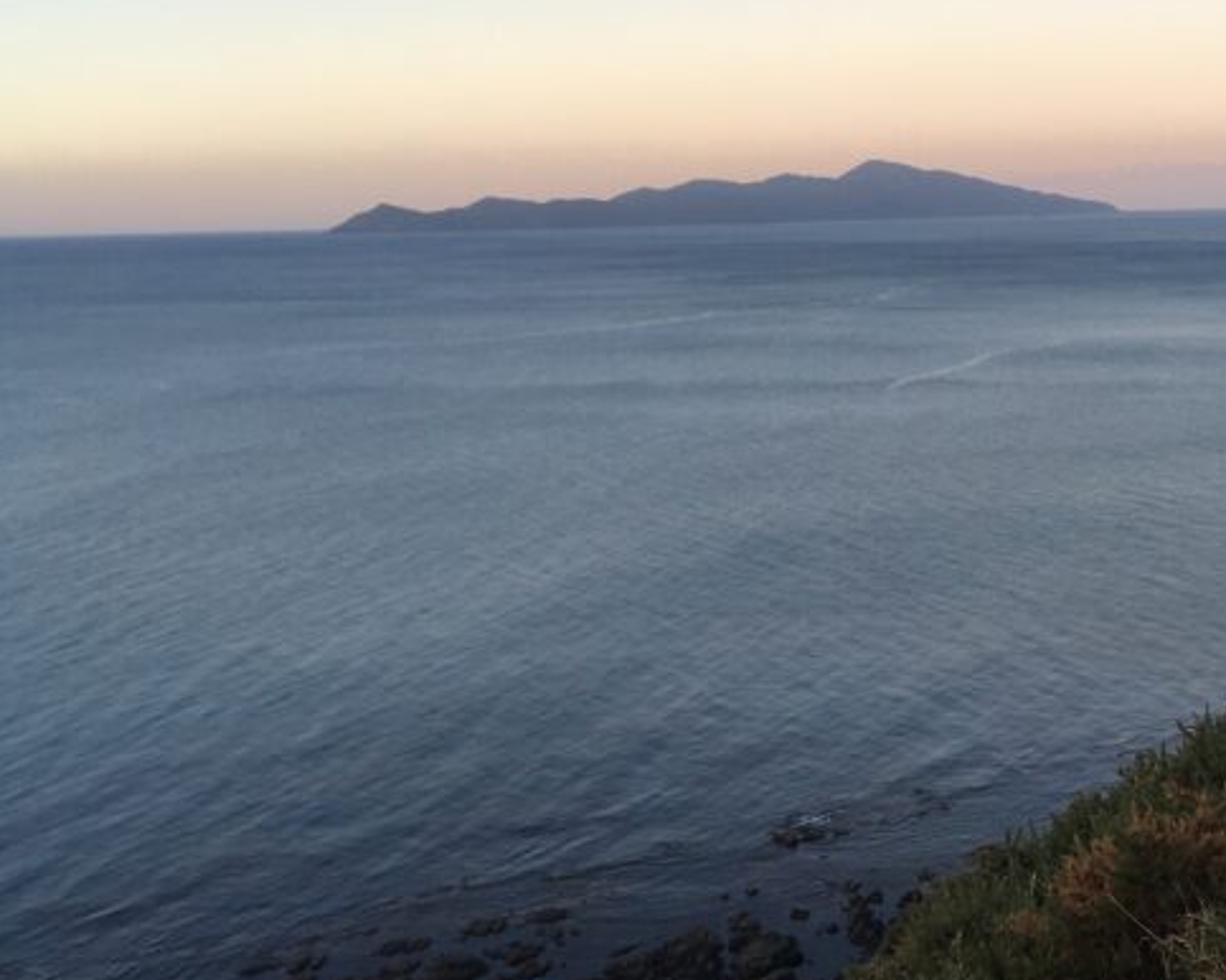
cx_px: 1074
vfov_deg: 25.3
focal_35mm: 60
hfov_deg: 30.3
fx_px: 2176
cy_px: 409
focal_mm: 4.15
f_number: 2.2
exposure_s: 1/107
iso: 25
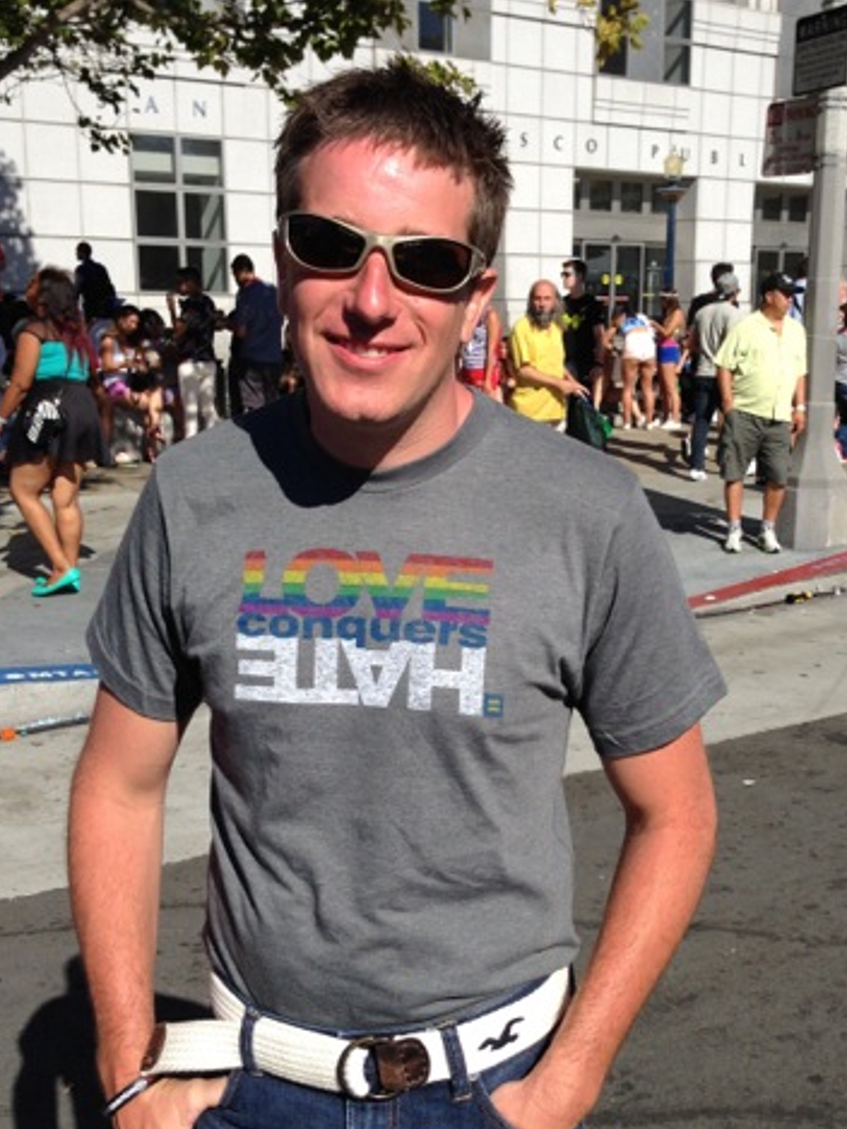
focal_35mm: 45
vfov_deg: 42.0
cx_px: 503
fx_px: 1467
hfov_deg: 32.1
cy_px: 616
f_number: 2.4
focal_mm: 4.12
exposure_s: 1/1869
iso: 50
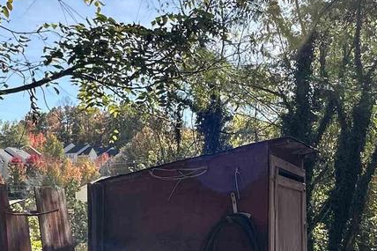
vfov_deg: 27.2
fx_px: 513
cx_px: 212
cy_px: 187
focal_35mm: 49
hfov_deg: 40.3
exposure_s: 1/662
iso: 40
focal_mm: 2.22
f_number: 2.2
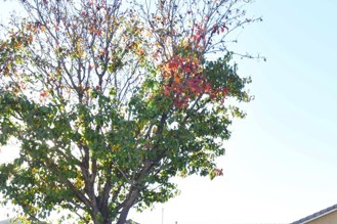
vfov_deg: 33.4
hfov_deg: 49.7
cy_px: 196
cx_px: 228
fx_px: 355
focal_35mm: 38
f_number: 8
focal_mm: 13
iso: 160
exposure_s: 1/250
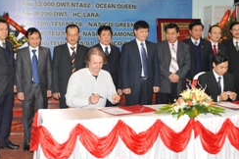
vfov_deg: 23.5
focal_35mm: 57
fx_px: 378
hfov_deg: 35.1
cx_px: 114
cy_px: 41
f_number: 4
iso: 320
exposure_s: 1/60
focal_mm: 31
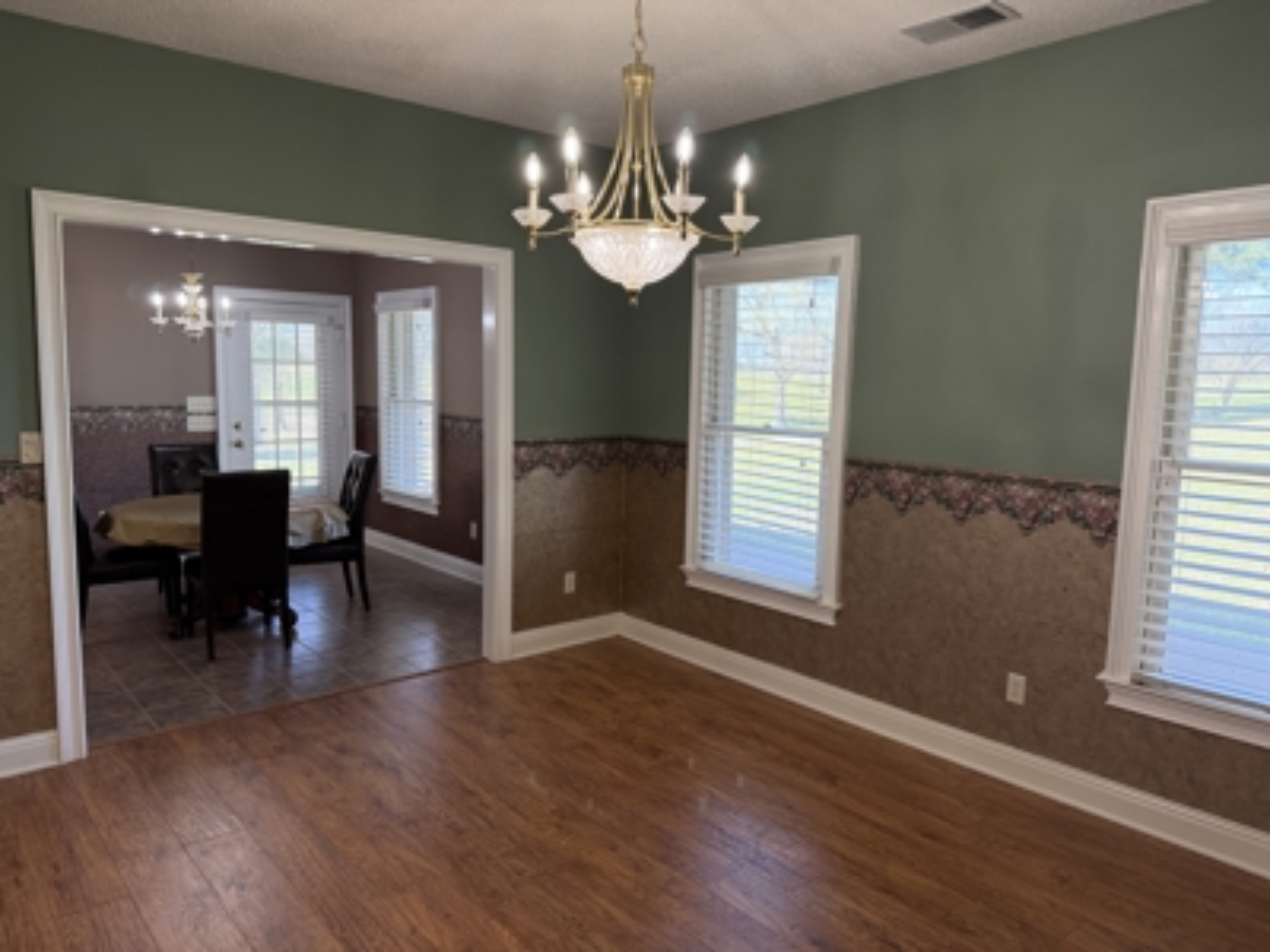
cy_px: 476
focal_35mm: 24
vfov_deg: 56.8
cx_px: 635
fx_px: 881
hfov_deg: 71.6
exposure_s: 1/129
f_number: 1.78
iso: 200
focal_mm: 6.76
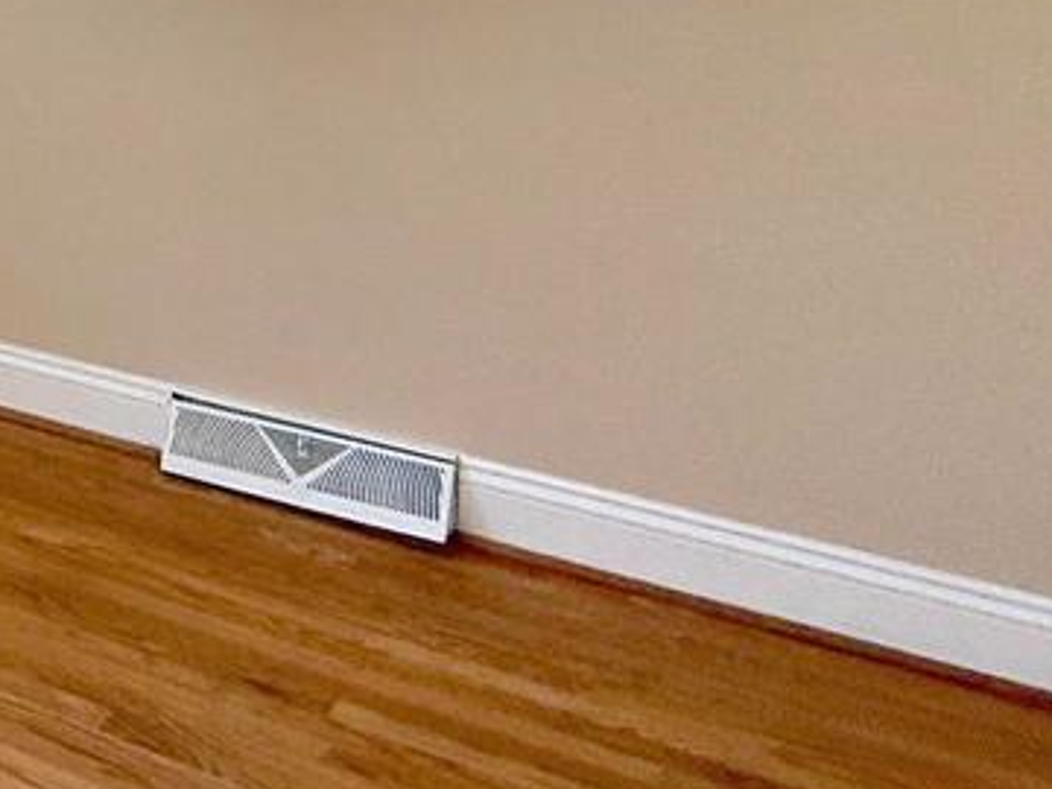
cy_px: -237
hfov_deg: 26.9
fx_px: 1702
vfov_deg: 23.2
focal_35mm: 56
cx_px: -430
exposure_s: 1/120
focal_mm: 2.22
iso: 125
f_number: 2.2
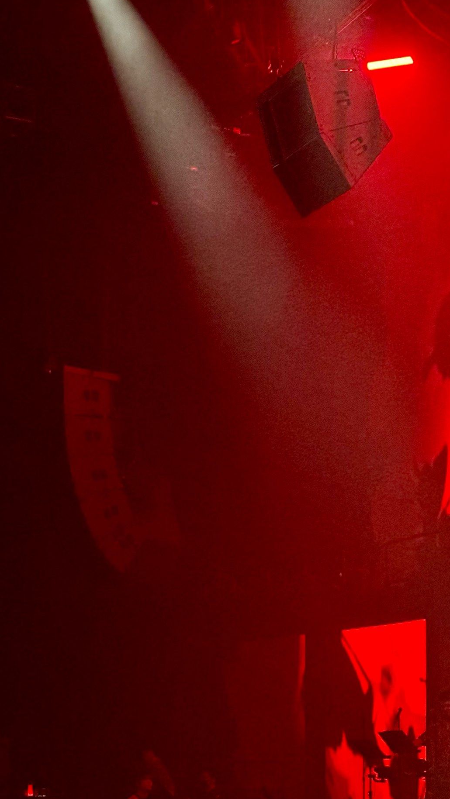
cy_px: 579
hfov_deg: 15.4
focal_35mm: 78
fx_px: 1654
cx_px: 342
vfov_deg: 26.9
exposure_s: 1/59
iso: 200
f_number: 1.78
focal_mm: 6.76
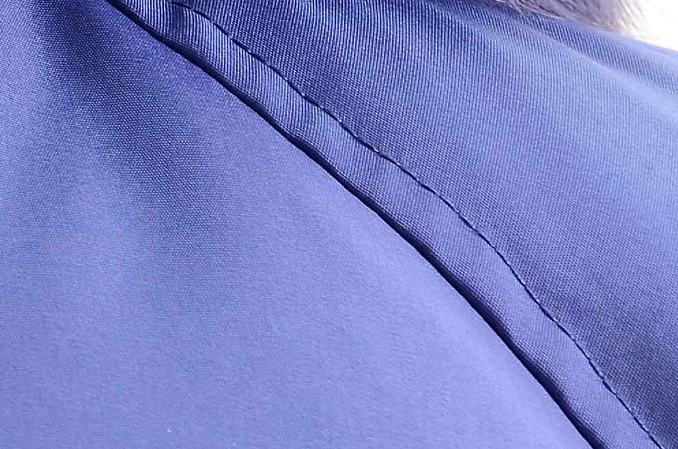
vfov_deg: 2.0
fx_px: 12594
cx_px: -737
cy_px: -216
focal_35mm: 670
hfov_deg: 3.1
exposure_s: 1/80
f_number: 8
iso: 160
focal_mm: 90
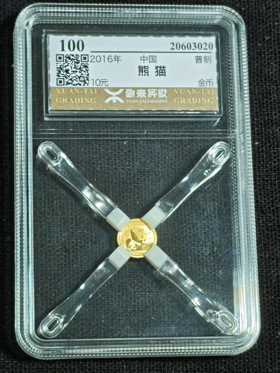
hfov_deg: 13.8
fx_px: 1154
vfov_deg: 18.4
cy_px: 186
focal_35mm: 107
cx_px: 140
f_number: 1.5
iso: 50
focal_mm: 4.94
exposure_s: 1/365
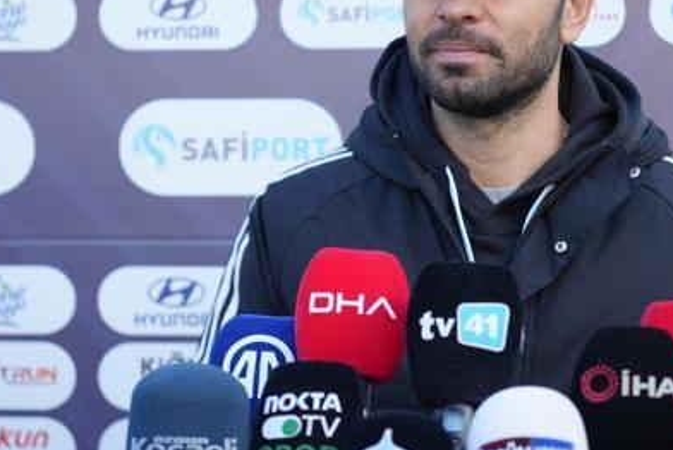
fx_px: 1964
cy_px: 173
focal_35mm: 105
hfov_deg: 19.3
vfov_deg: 13.1
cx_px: 482
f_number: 4
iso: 100
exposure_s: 1/160
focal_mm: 67
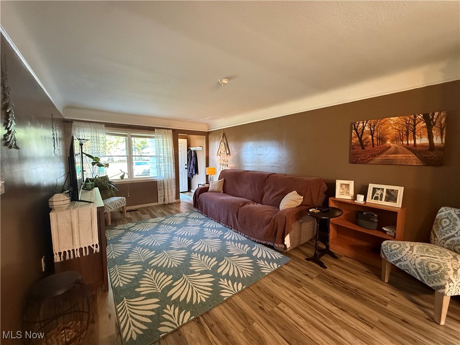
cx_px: 230
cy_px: 172
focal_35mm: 14
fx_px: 186
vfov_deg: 85.7
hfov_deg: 102.1
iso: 640
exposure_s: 1/60
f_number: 2.2
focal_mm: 2.22
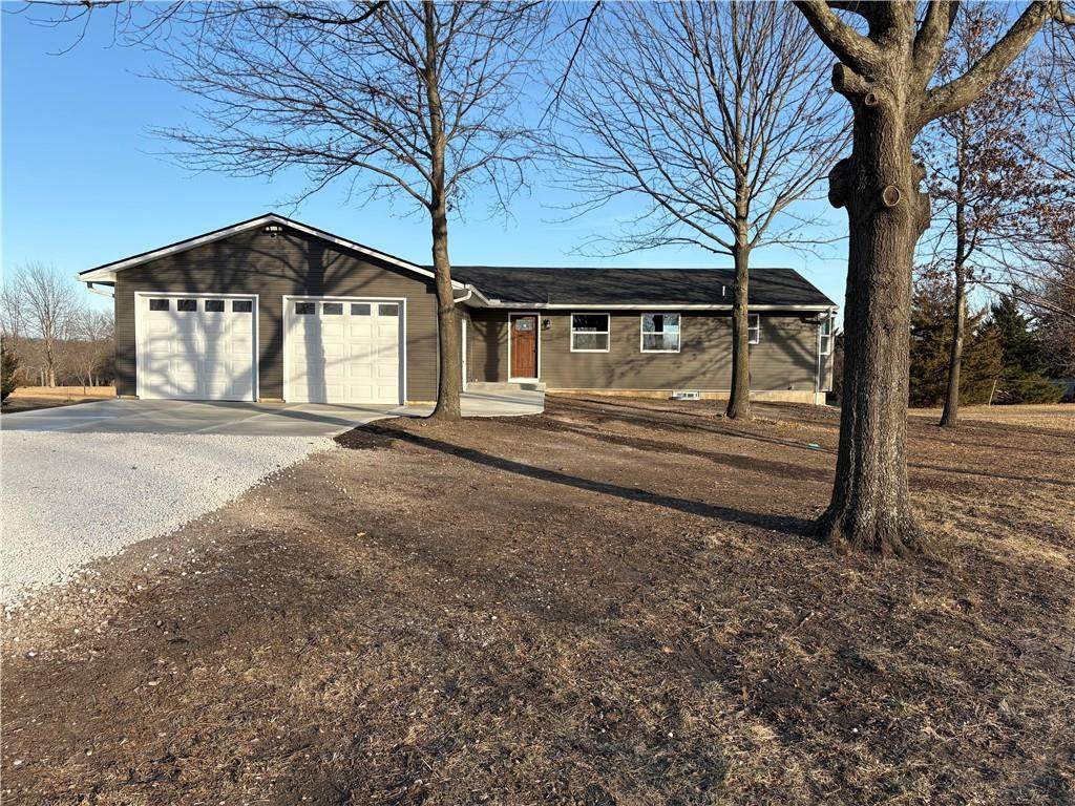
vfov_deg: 53.1
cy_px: 403
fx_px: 807
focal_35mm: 26
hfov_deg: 67.3
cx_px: 538
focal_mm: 5.96
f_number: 1.6
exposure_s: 1/1848
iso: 50
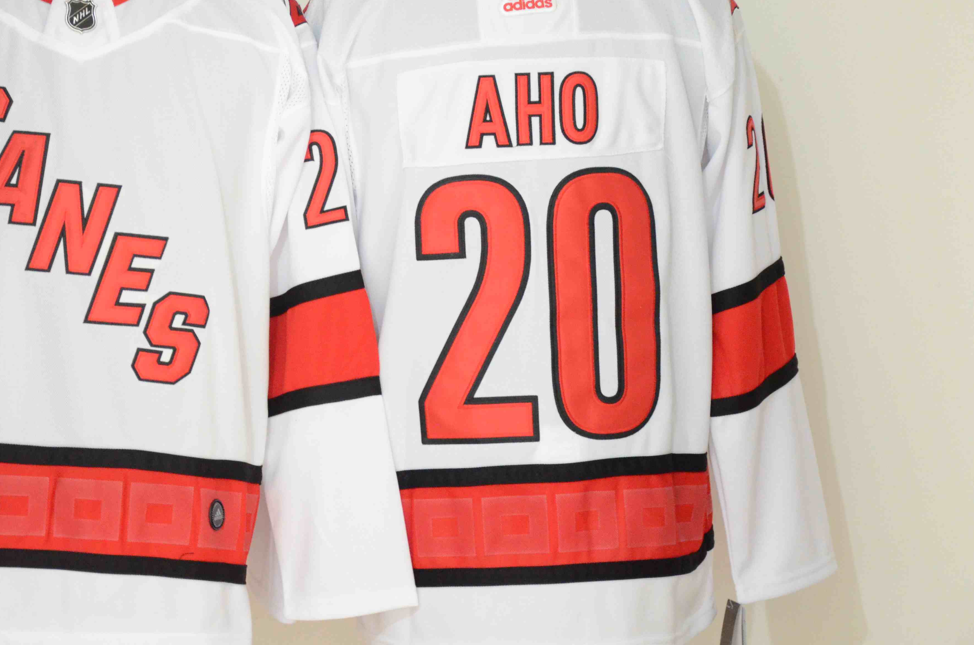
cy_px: 260
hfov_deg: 14.0
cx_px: 331
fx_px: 3969
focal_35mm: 147
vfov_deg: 9.3
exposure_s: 1/25
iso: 4000
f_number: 5
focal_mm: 70
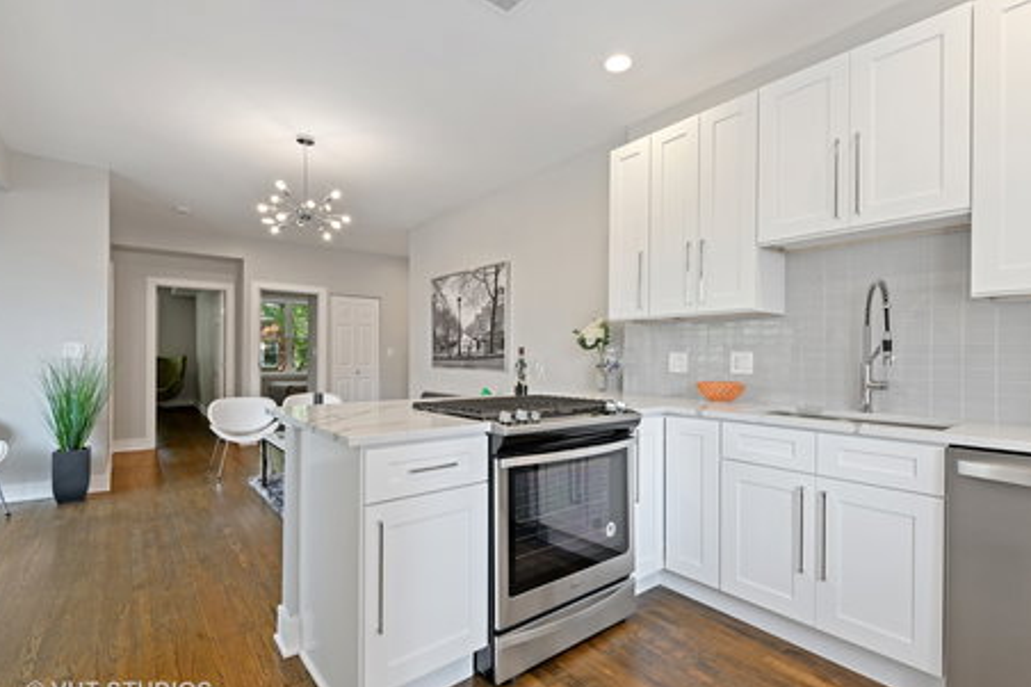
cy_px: 363
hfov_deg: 93.3
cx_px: 516
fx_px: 487
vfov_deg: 70.3
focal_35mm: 17
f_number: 9.5
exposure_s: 1/4
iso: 200
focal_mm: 16
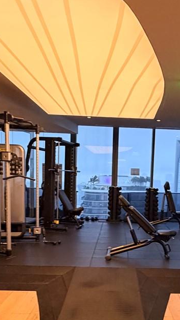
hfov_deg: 30.0
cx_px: 132
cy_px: 216
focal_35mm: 39
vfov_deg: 50.6
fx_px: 331
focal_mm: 2.22
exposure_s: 1/64
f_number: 2.2
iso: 320
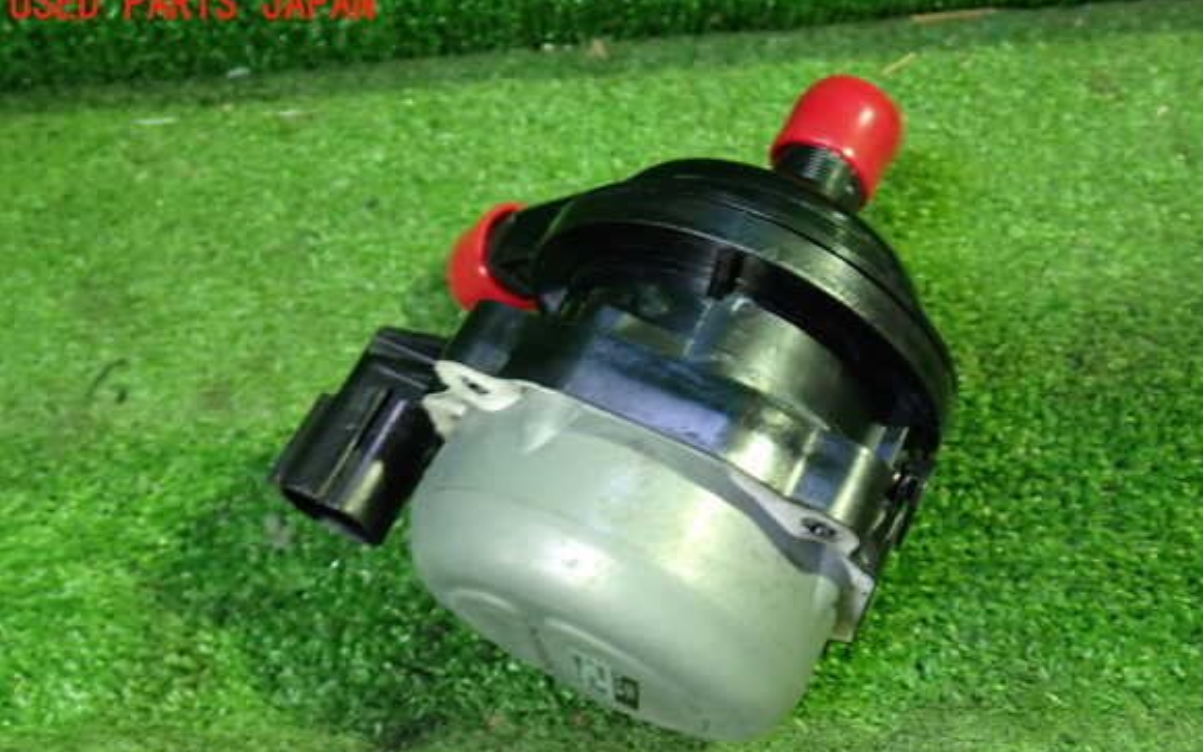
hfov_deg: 55.3
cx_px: 619
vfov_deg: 36.2
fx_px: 1147
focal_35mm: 35
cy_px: 445
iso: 800
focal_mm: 5.79
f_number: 2.4
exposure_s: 1/30
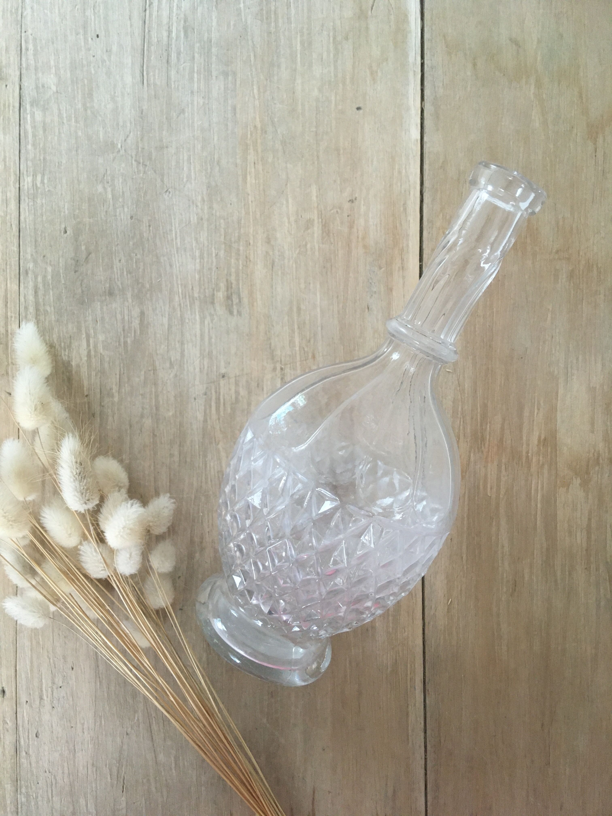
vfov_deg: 61.7
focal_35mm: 29
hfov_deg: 48.2
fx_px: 684
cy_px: 408
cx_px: 306
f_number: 2.2
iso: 200
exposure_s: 1/33
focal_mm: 4.15
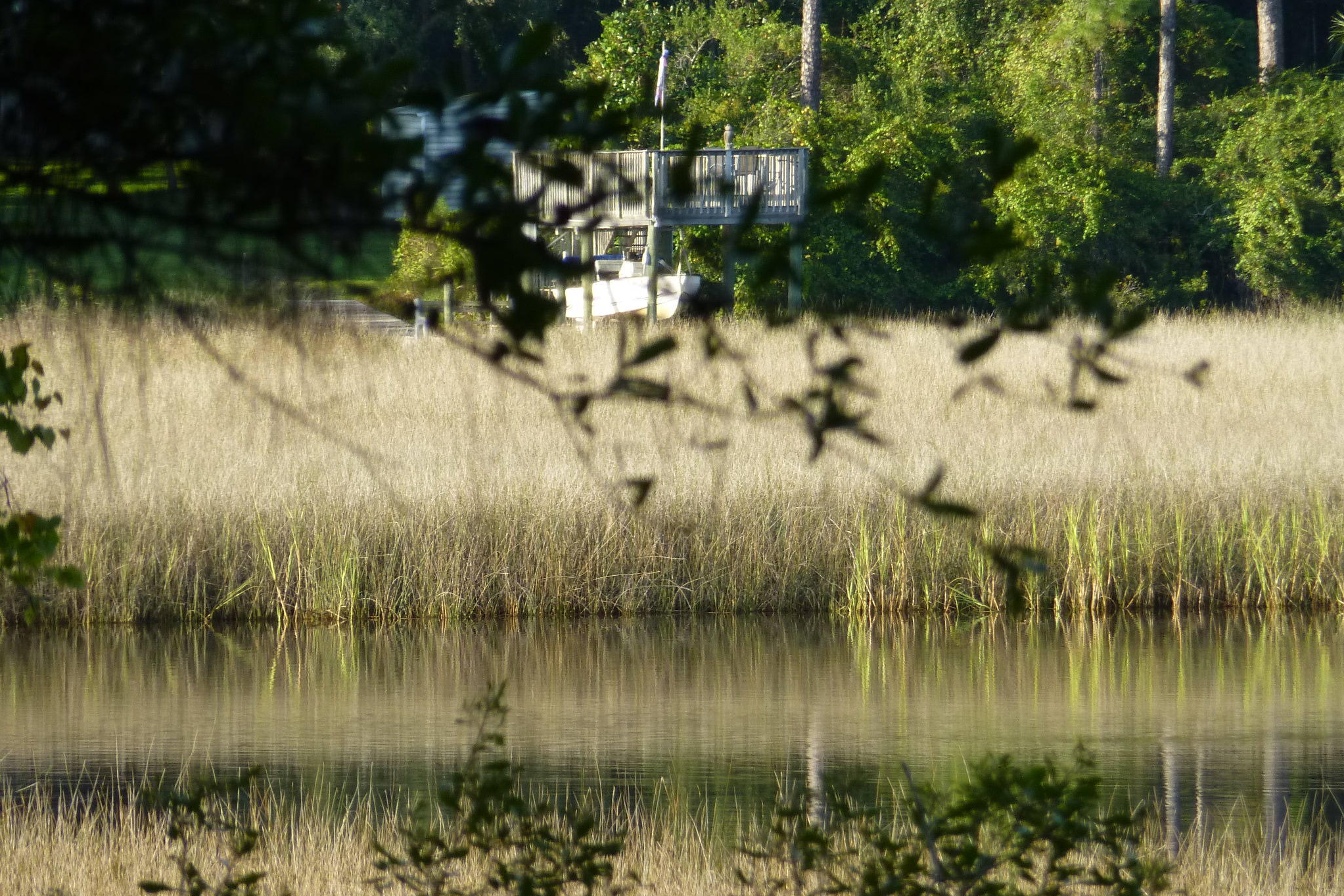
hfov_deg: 4.1
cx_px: 672
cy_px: 496
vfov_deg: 2.7
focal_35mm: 500
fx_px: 18664
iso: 160
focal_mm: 86
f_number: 6.4
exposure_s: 1/125
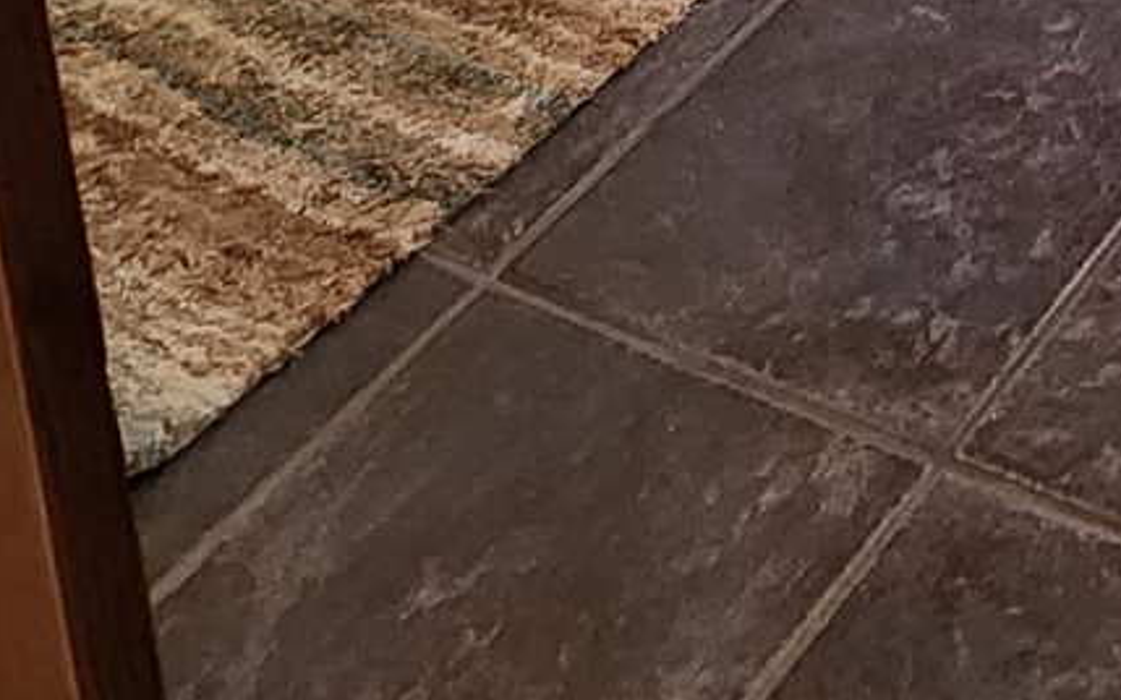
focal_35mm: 74
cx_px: 1915
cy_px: -1533
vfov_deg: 10.5
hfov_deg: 20.9
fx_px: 2260
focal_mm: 2.2
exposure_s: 1/60
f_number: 2.2
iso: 250
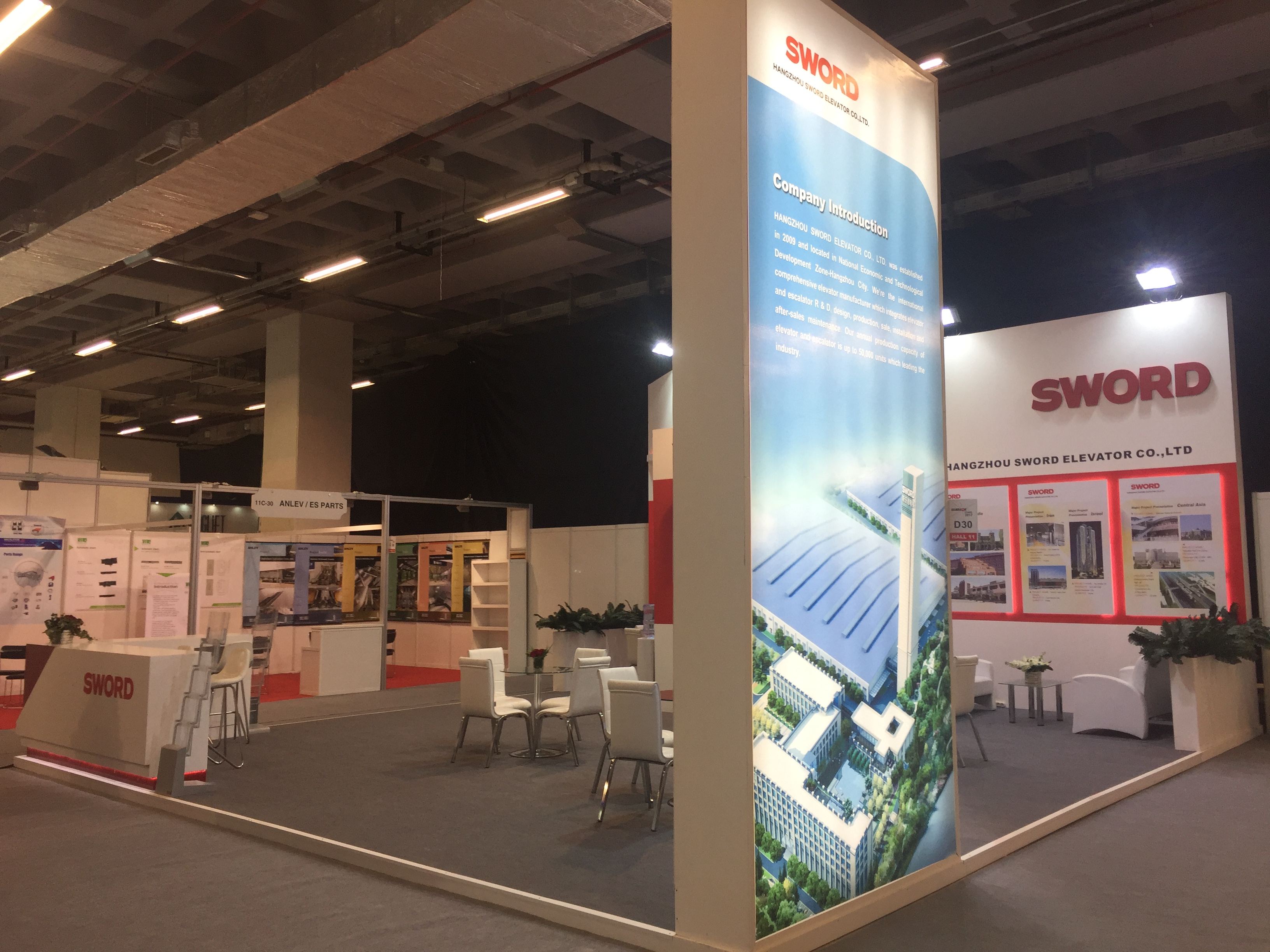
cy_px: 476
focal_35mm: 29
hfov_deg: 61.7
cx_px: 635
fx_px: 1064
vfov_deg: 48.2
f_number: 2.2
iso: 50
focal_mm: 4.15
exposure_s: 1/100
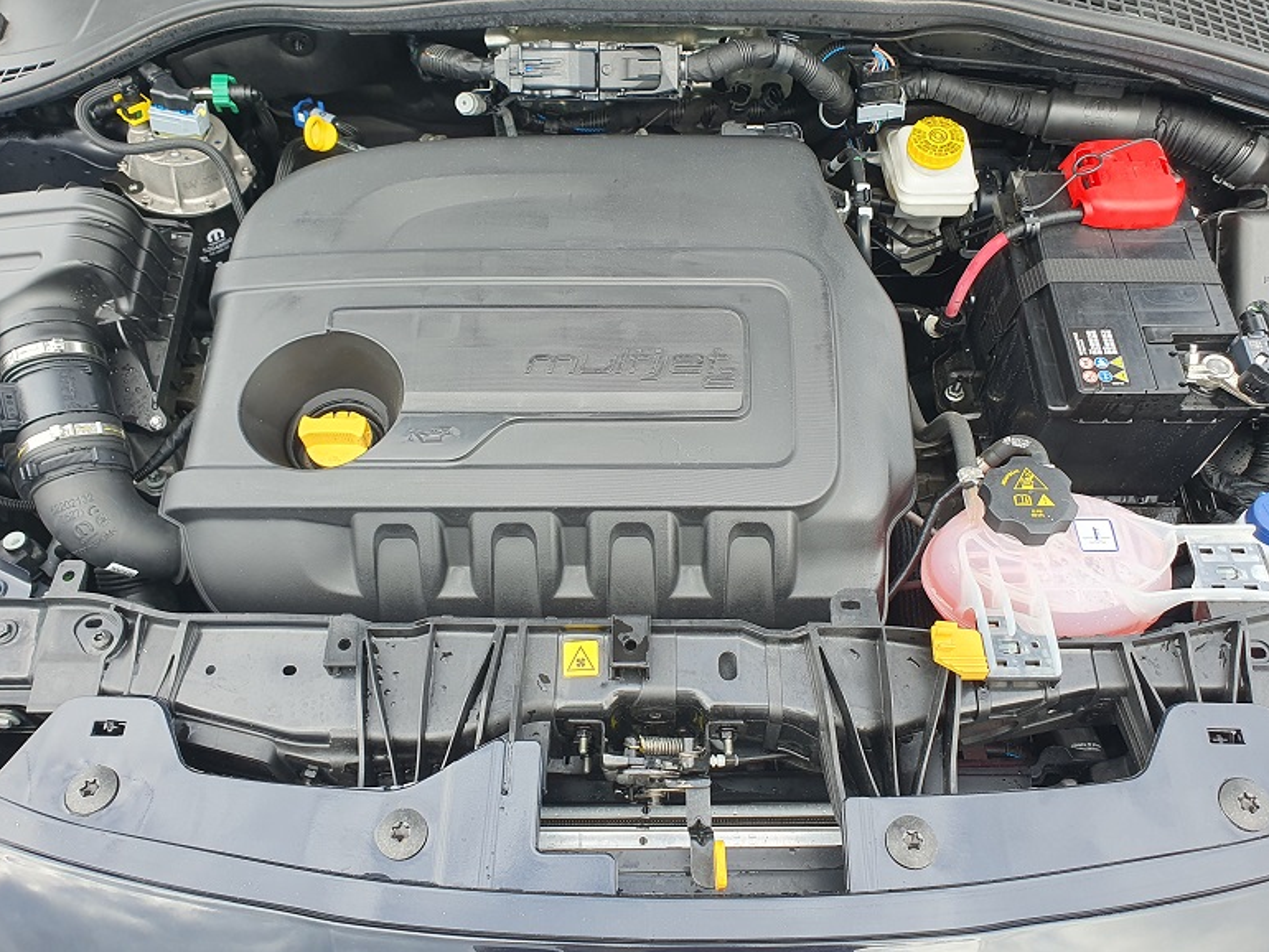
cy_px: 463
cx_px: 644
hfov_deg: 65.3
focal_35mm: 27
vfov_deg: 51.4
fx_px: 990
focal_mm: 4.32
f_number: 2.4
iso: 50
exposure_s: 1/138
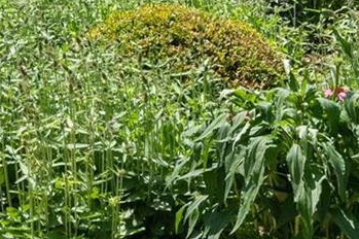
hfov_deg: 12.0
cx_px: -315
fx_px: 1554
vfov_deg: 8.6
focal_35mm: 156
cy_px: -120
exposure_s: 1/1000
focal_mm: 17
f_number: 7.1
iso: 400
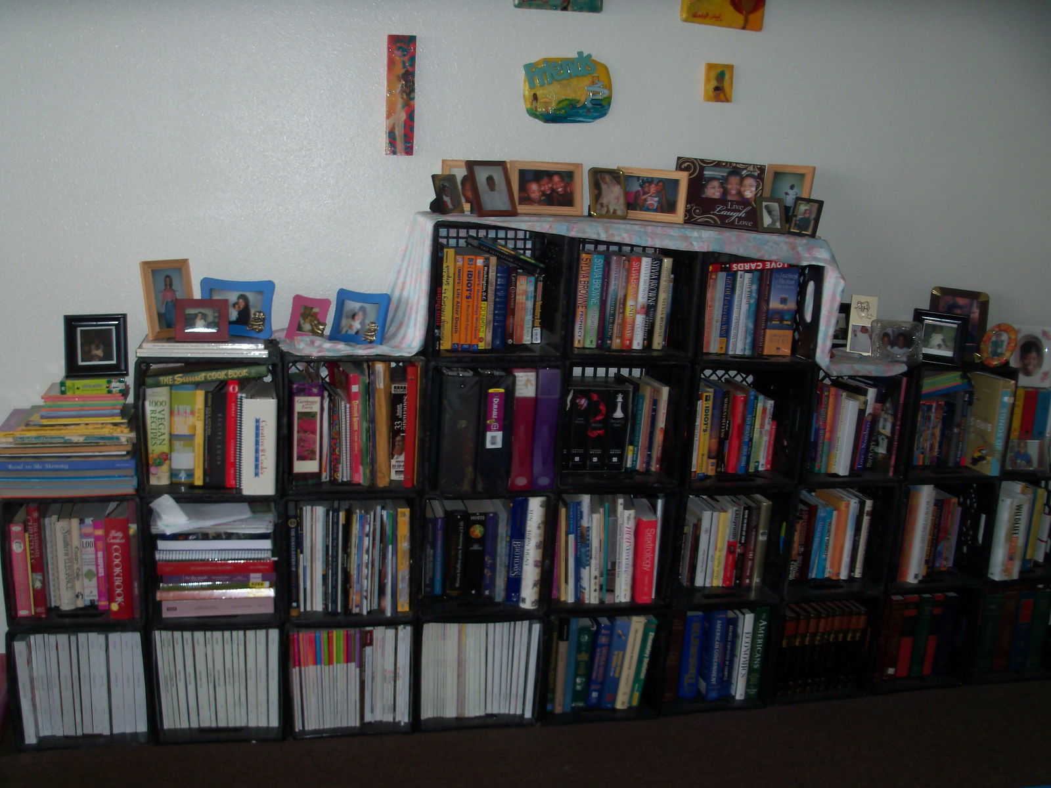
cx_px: 526
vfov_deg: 40.7
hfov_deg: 52.6
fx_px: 1063
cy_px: 394
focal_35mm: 35
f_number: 3
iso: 64
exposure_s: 1/30
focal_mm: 6.3
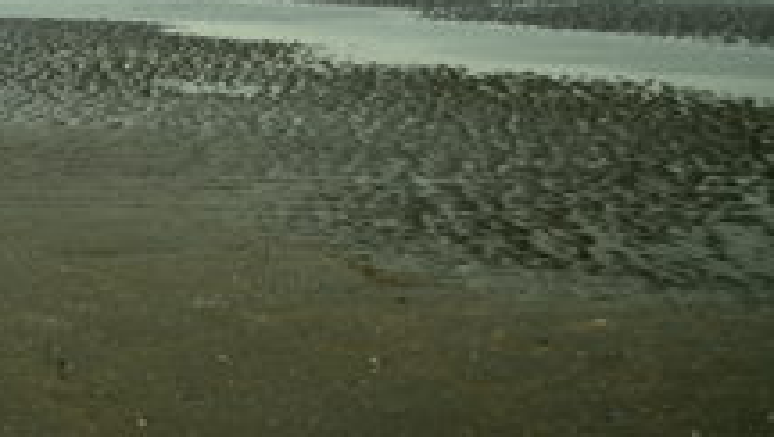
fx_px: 1315
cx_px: 61
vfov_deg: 18.6
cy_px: 56
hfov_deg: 31.1
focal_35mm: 64
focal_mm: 22
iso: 100
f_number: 3.5
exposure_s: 1/2
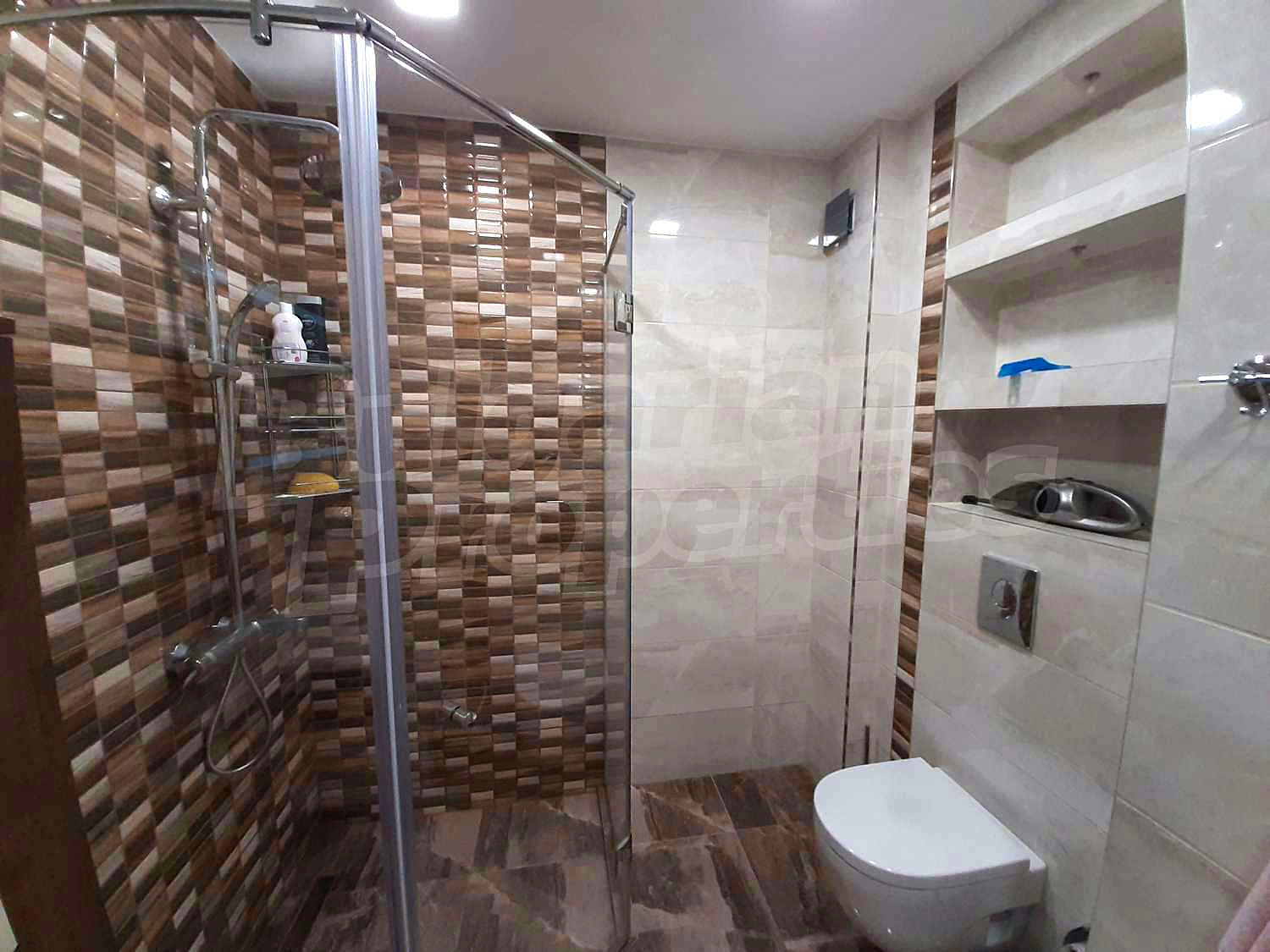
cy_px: 476
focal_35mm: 13
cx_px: 635
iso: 160
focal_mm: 1.42
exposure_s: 1/50
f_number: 2.2
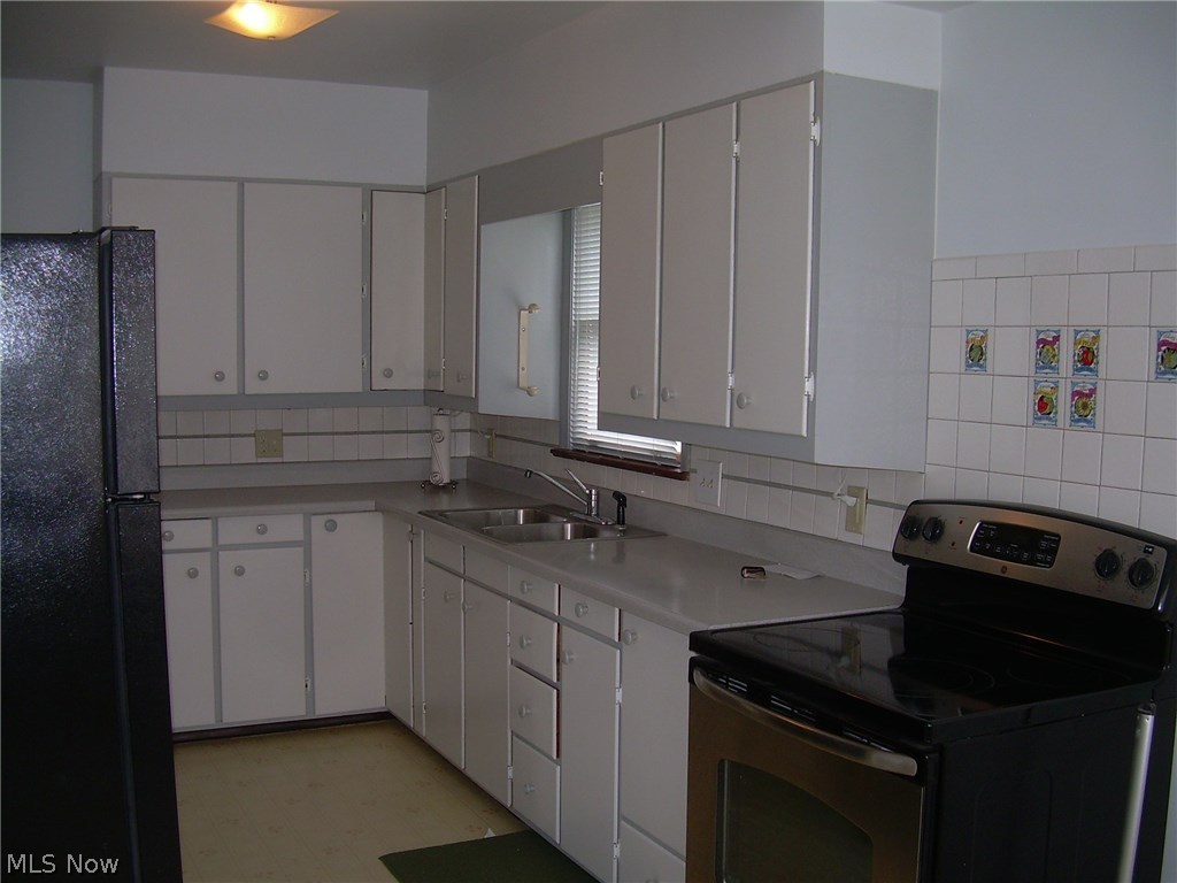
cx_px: 588
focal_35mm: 38
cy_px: 442
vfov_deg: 37.7
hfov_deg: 49.0
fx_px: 1292
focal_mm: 6.3
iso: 50
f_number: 2.8
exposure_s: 1/60
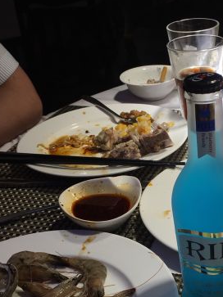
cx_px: 182
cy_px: 237
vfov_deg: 33.4
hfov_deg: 25.6
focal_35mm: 56
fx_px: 481
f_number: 2.2
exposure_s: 1/100
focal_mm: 4.15
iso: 25
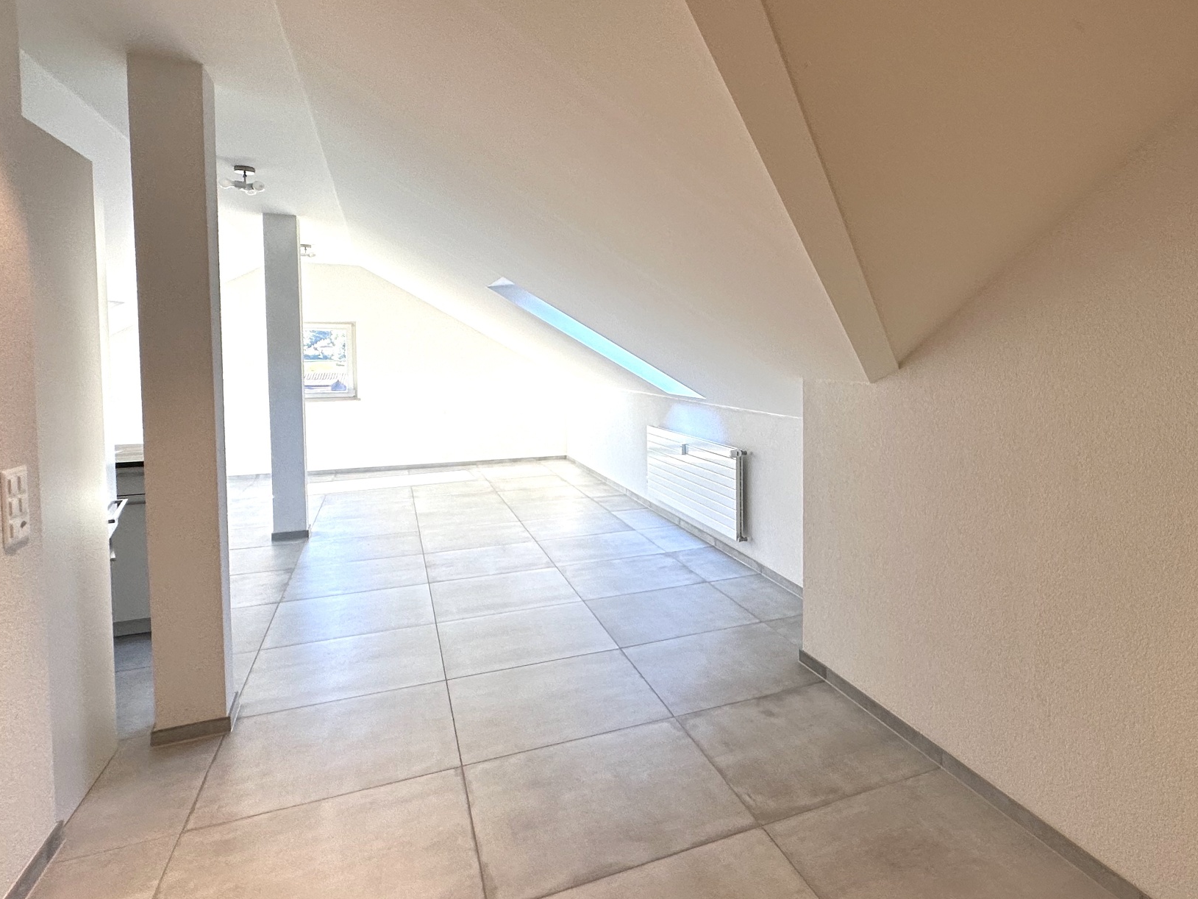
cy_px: 390
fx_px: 761
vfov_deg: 60.9
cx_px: 783
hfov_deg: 74.4
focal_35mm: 22
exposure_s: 1/100
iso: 64
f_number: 2.2
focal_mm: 2.22
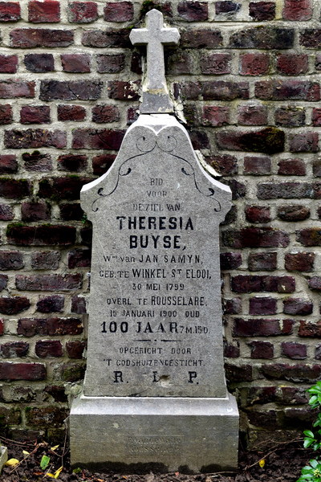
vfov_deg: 35.1
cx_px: 160
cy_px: 241
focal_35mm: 57
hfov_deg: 23.8
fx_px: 762
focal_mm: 38
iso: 450
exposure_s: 1/60
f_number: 8
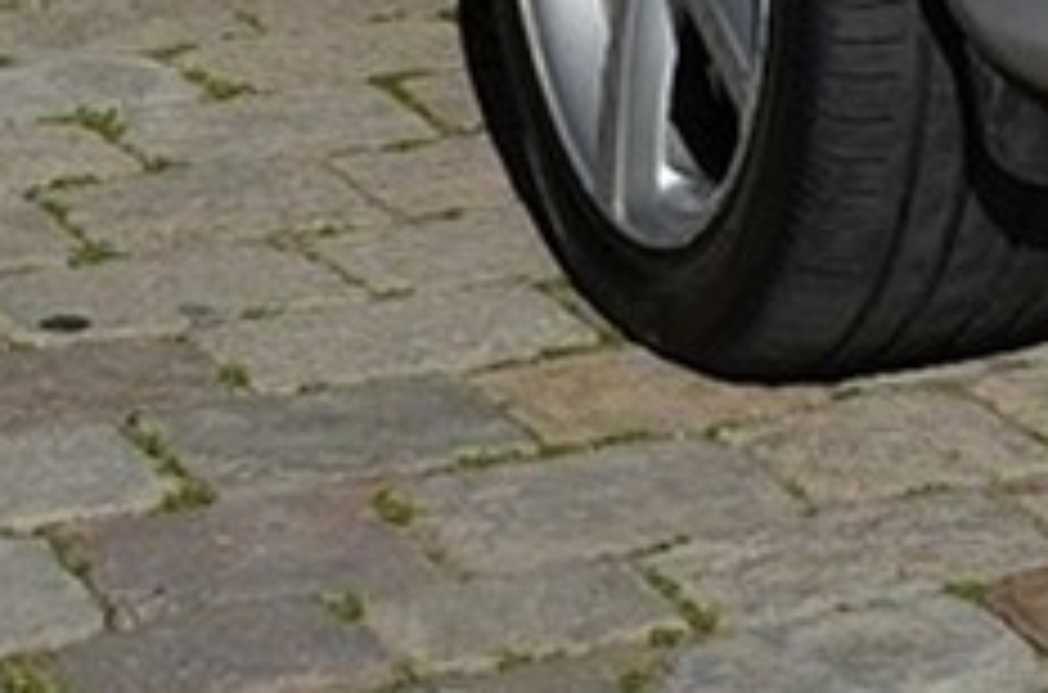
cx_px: 1111
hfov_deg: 11.8
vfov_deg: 7.3
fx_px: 5015
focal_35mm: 173
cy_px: -1069
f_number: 9
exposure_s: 1/320
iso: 100
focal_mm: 21
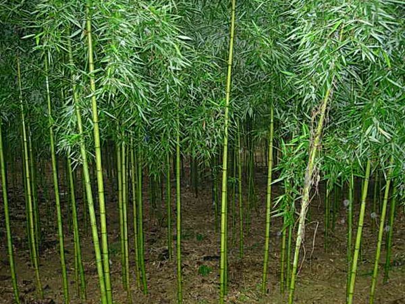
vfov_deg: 37.7
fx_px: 445
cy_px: 152
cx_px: 202
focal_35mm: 38
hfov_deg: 49.0
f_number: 2.8
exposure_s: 1/161
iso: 200
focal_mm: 7.8
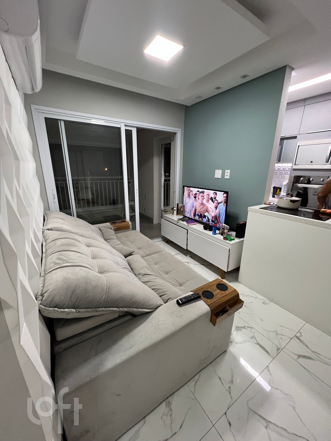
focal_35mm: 13
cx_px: 166
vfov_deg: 106.2
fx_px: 166
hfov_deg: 89.9
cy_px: 220
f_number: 1.8
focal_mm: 1.57
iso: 320
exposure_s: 1/60
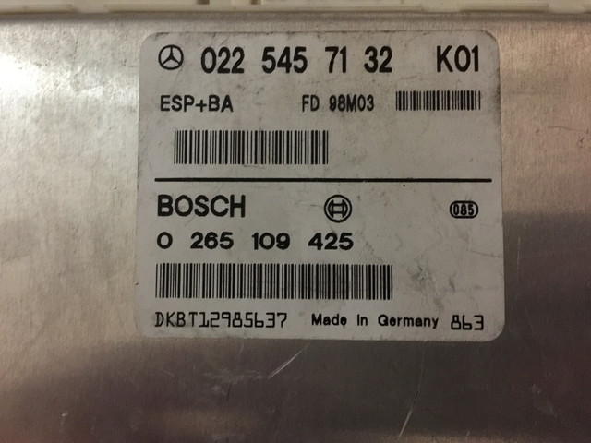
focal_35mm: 29
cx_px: 296
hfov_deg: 61.7
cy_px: 222
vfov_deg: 48.2
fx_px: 495
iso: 250
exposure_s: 1/8
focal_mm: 4.15
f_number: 2.2
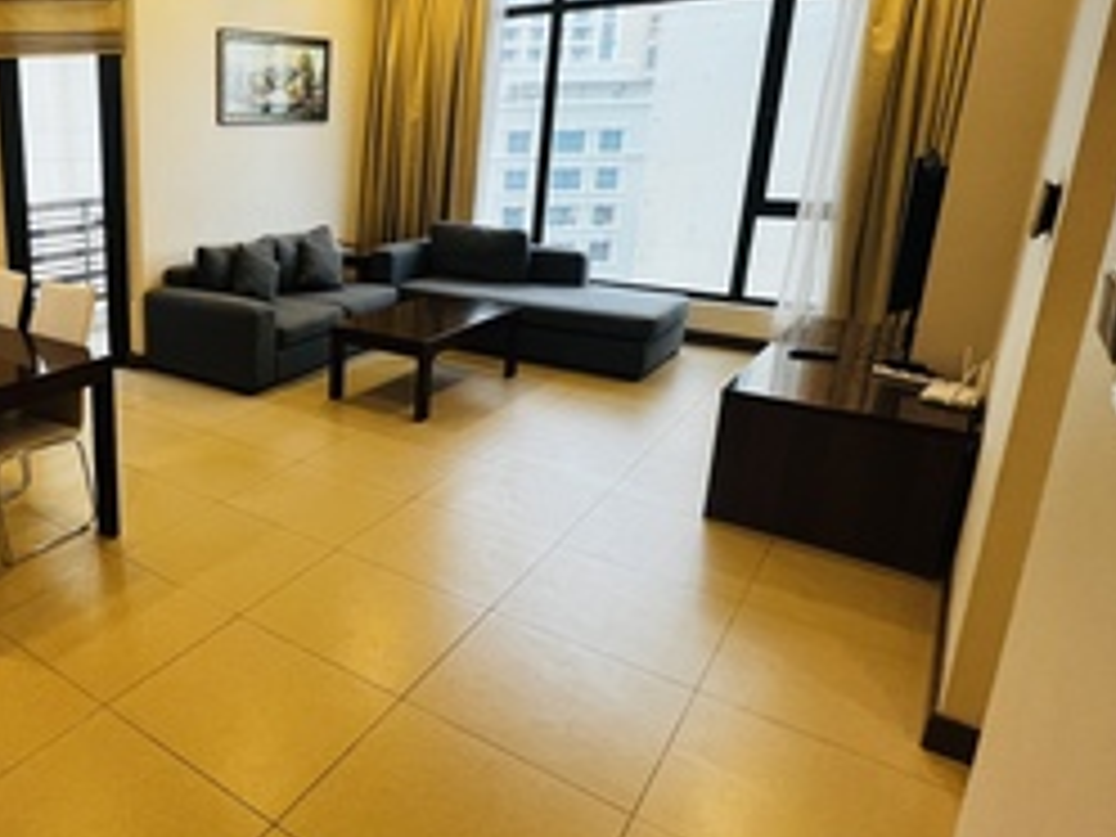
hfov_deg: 62.7
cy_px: 326
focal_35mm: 24
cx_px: 160
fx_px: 774
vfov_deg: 56.3
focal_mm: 1.57
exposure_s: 1/50
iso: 160
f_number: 1.8
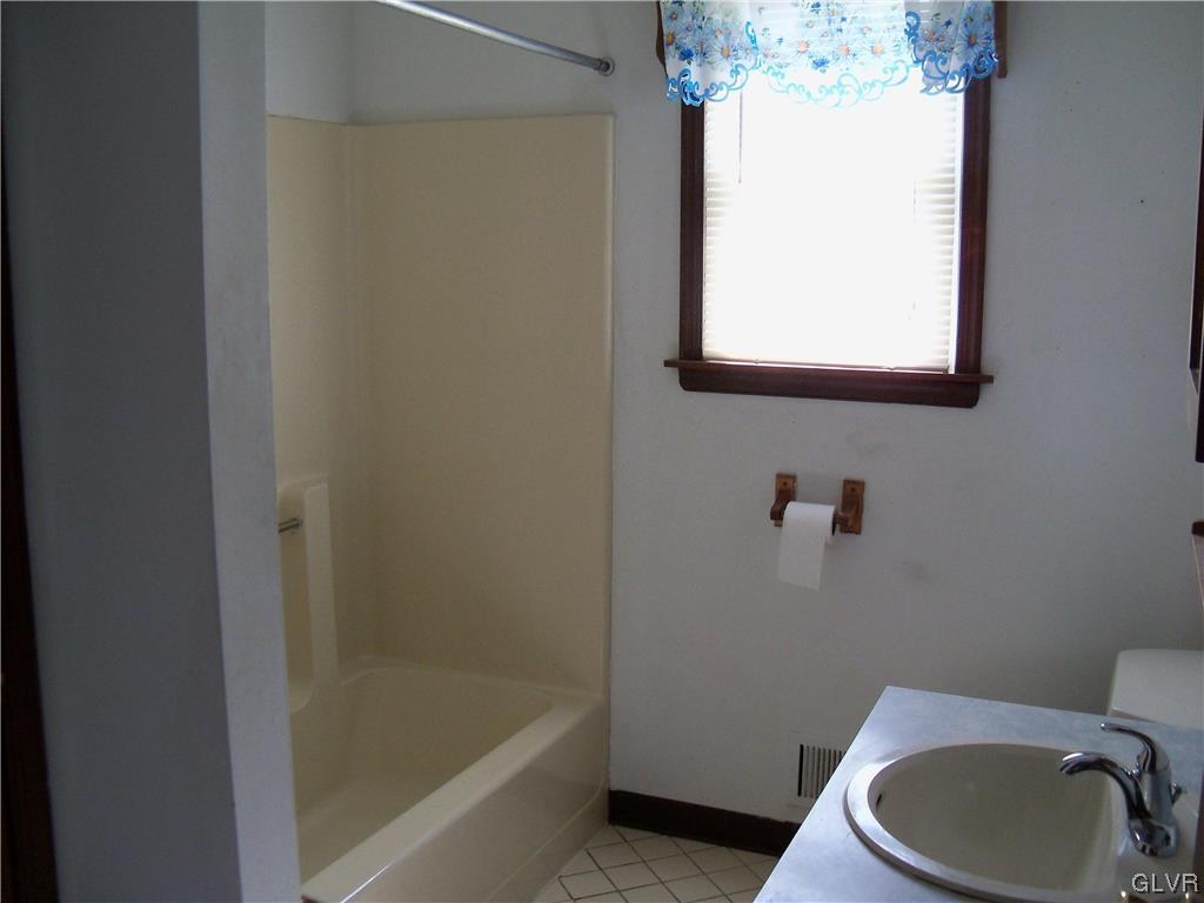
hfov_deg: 52.6
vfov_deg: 40.7
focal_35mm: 35
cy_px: 452
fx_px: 1217
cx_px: 602
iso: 200
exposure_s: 1/40
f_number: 3.5
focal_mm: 6.2
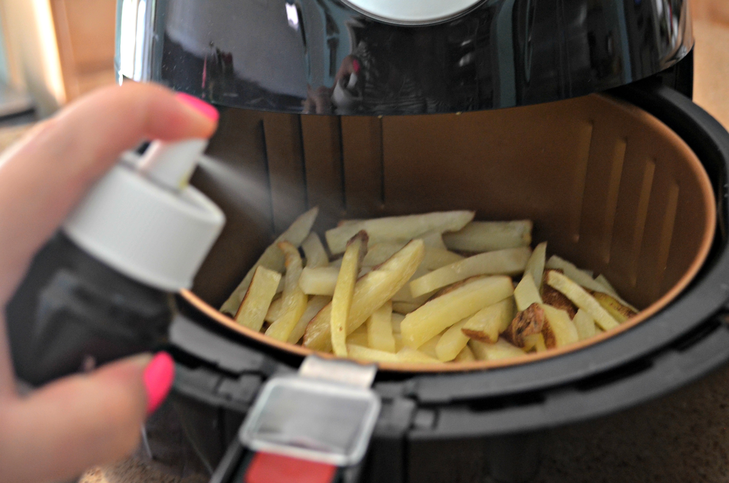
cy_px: 242
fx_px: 1031
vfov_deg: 26.4
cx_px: 364
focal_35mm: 51
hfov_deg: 39.0
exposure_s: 1/30
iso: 1000
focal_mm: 34
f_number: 5
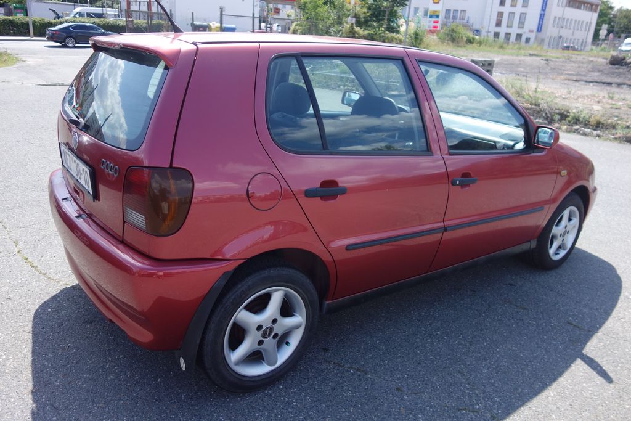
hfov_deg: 65.5
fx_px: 491
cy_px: 210
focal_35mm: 28
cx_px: 316
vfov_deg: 46.4
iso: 125
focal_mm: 10.4
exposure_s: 1/1600
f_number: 1.8
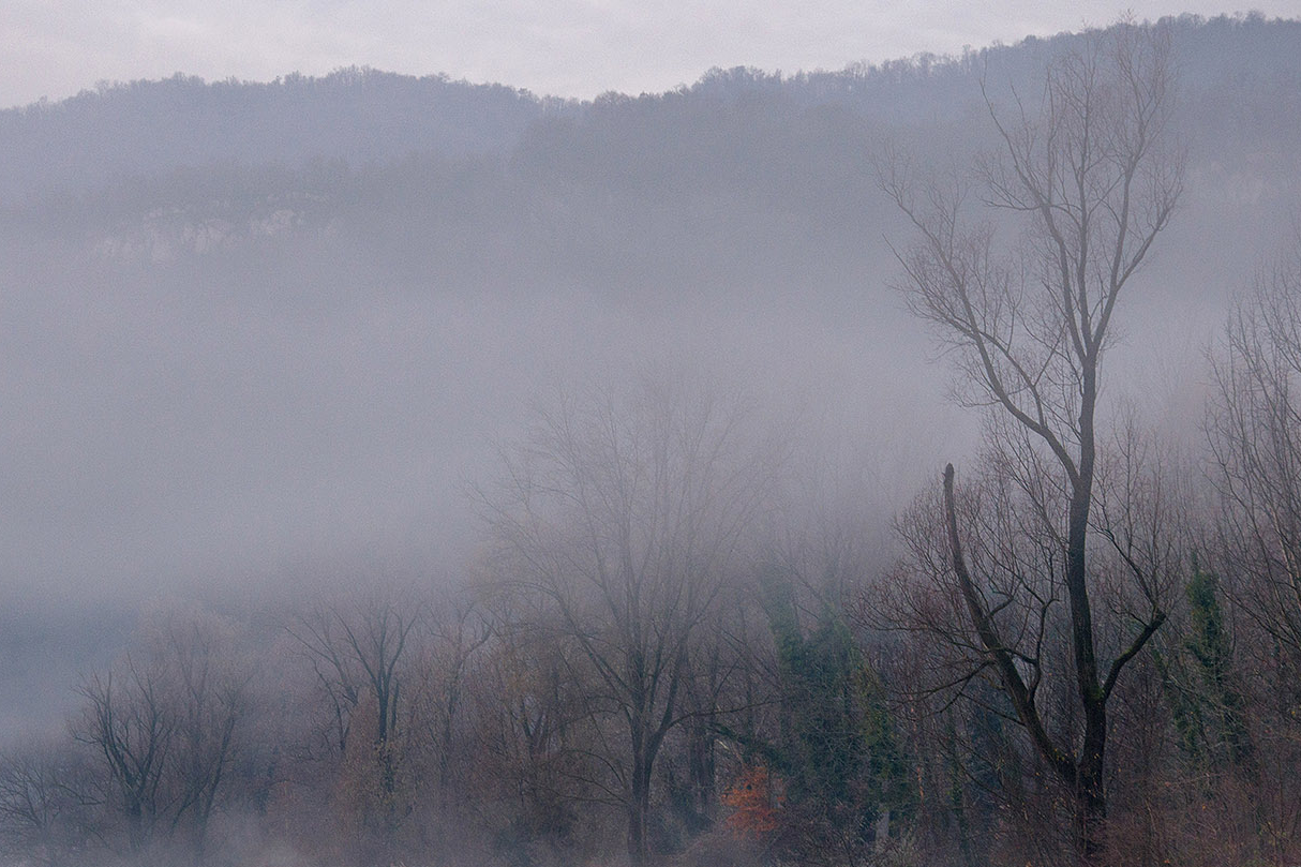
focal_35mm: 129
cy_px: 583
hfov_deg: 15.9
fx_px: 4661
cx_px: 615
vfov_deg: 10.6
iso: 200
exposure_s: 1/100
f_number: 8
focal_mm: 58
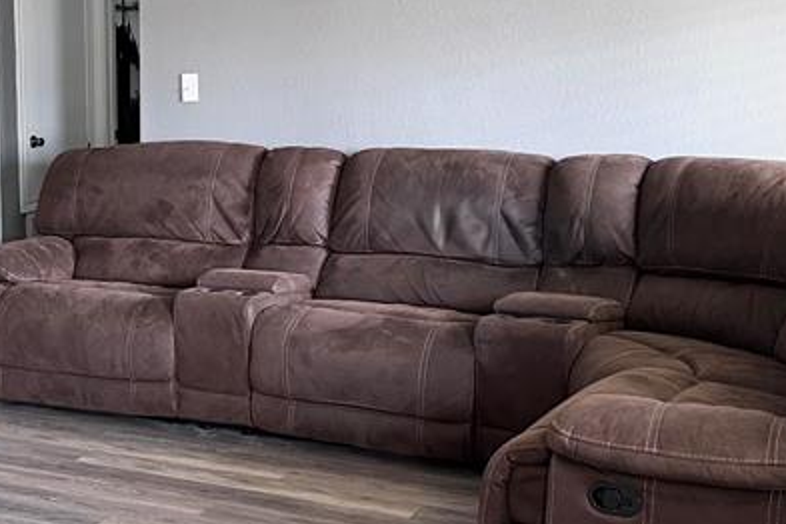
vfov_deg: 20.9
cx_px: 104
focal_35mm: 65
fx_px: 1419
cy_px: 218
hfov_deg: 29.9
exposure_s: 1/60
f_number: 1.78
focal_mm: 6.86
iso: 320
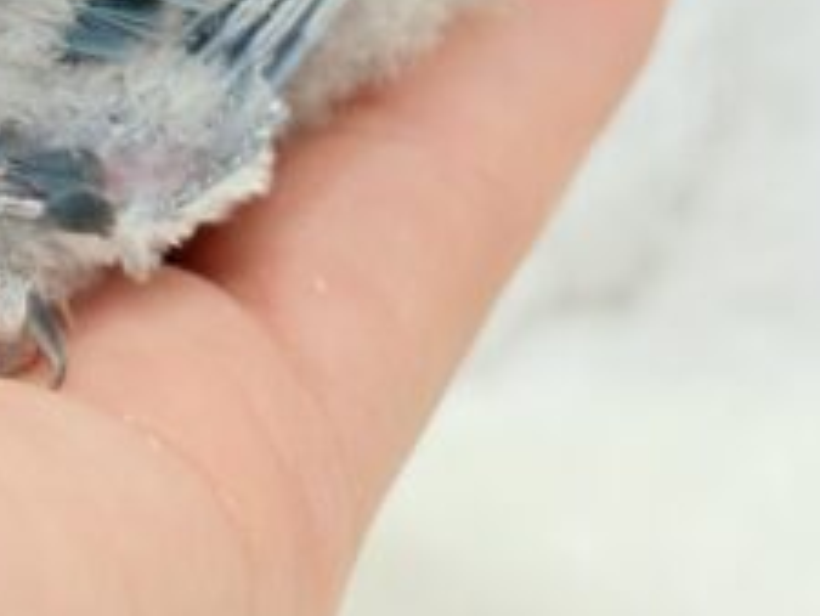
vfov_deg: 9.9
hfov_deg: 12.9
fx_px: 3508
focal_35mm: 148
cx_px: -226
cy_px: -109
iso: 100
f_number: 1.6
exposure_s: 1/100
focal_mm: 5.96
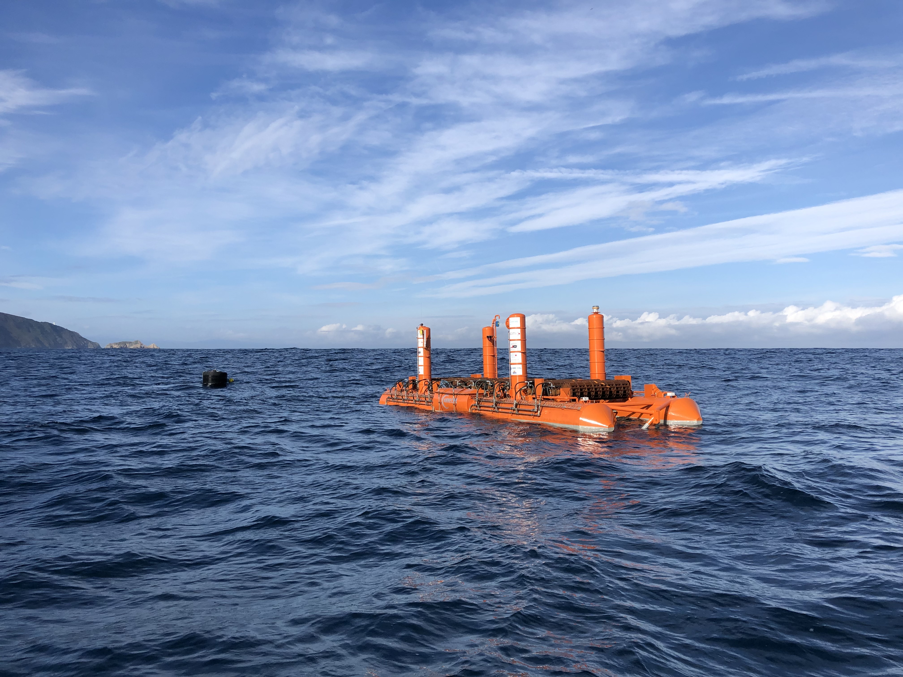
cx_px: 452
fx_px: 730
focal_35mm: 28
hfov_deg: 63.4
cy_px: 338
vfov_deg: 49.7
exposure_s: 1/2825
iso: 20
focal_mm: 3.99
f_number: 1.8
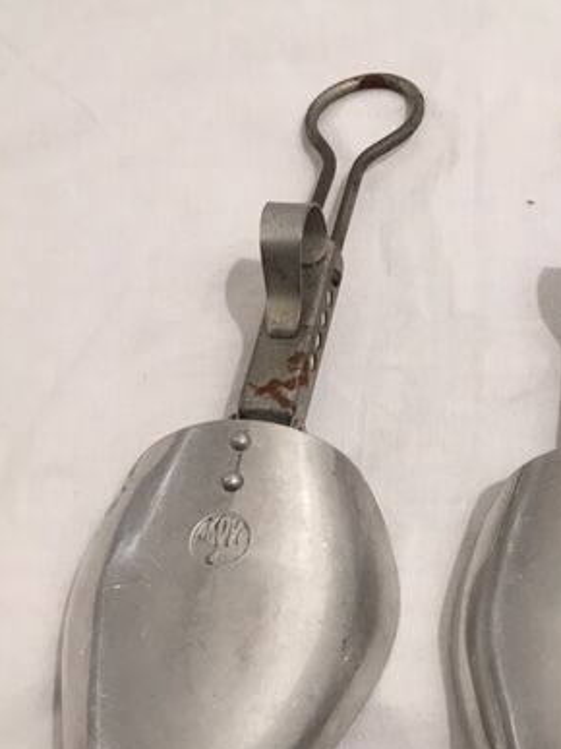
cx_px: 399
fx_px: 1038
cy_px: 524
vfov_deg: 39.0
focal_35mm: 48
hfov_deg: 29.9
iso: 80
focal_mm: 4.15
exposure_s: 1/33
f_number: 2.2
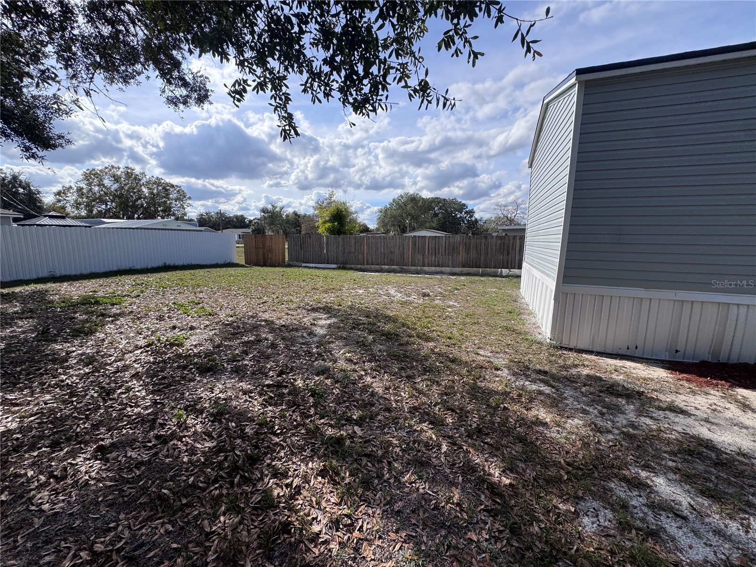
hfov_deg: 102.1
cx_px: 378
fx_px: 306
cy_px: 284
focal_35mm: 14
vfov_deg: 85.7
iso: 40
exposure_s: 1/2208
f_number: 2.2
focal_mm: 2.22
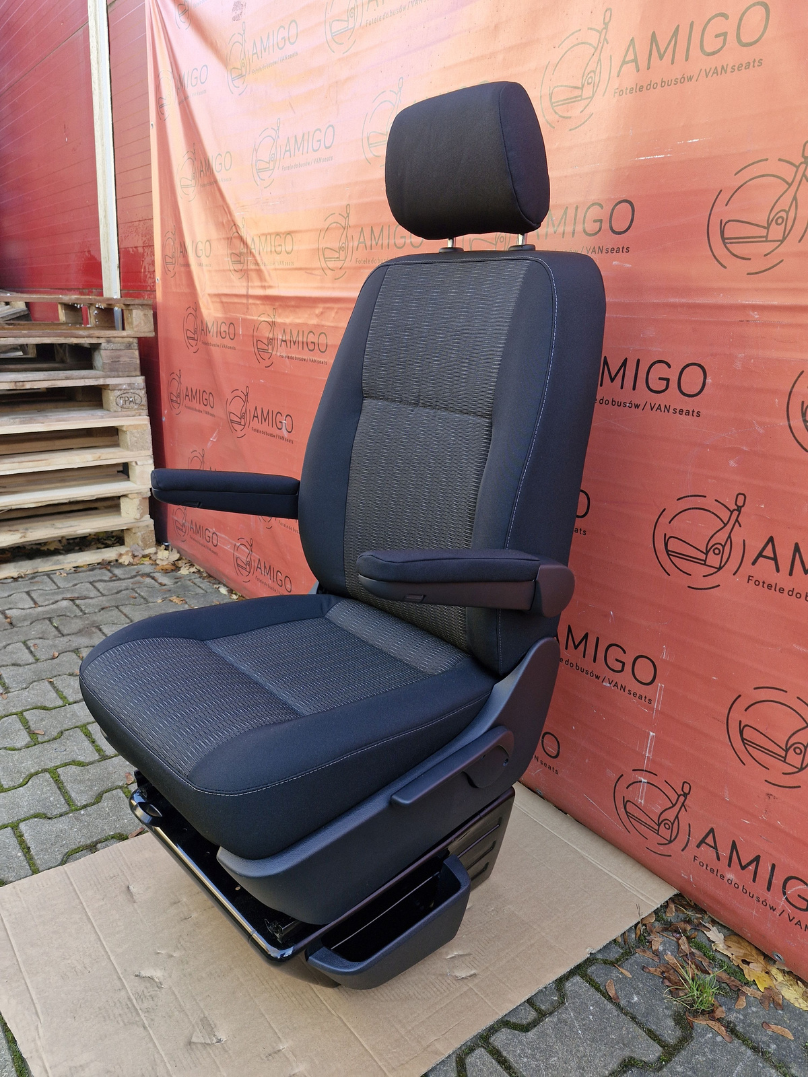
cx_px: 404
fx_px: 716
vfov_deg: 73.9
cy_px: 538
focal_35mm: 23
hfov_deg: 58.9
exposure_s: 1/380
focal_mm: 5.54
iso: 50
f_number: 1.8
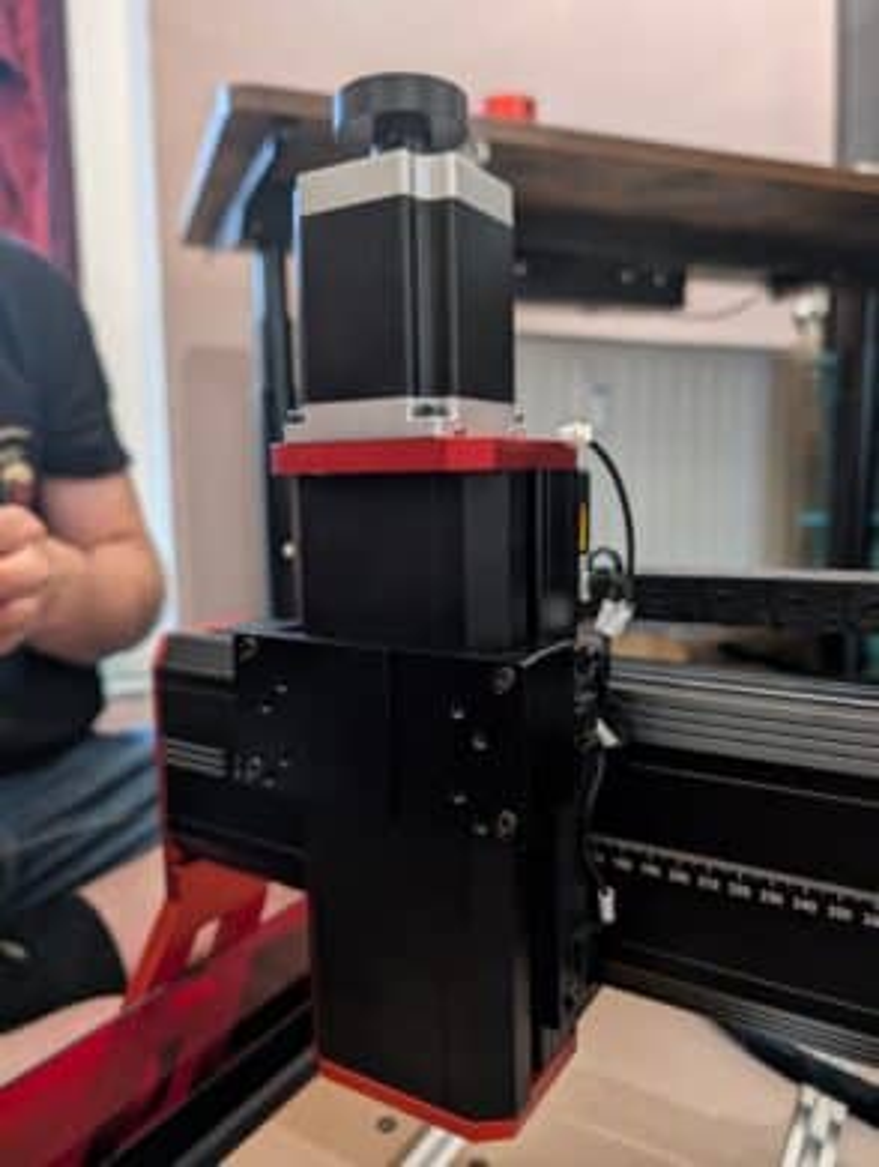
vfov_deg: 71.5
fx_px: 810
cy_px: 584
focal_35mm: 24
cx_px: 440
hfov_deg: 57.0
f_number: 1.68
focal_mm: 6.9
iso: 666
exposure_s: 1/18.6
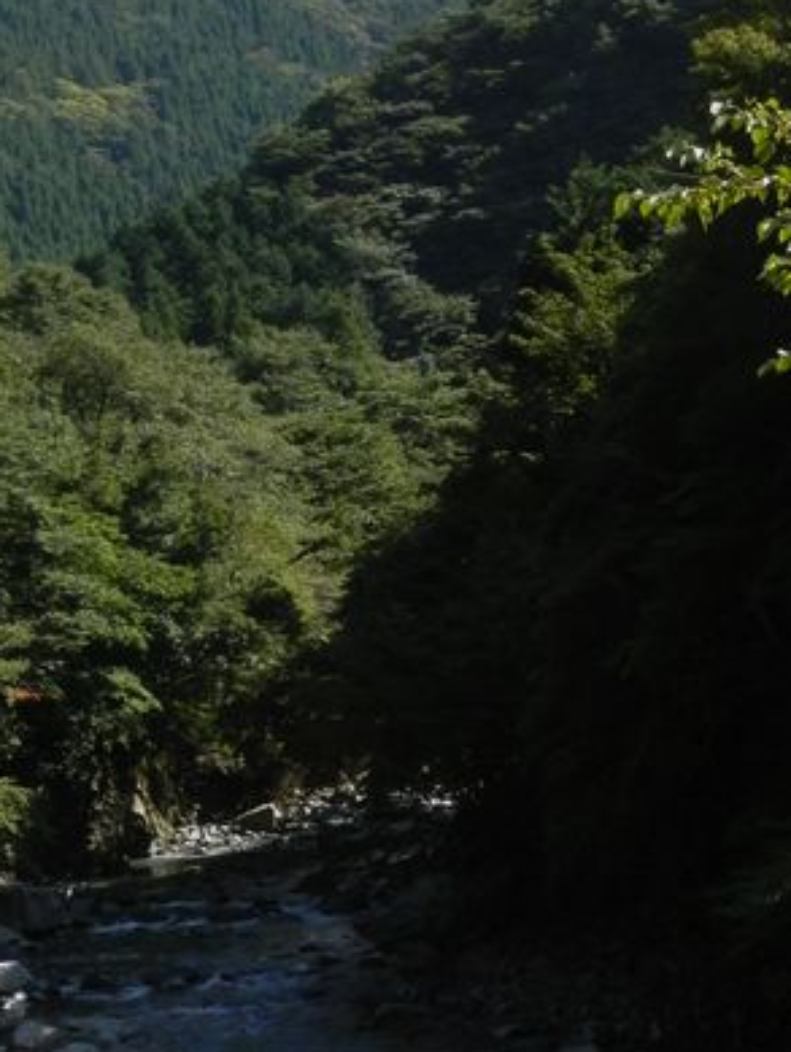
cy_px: 593
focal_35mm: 82
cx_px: 537
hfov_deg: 18.0
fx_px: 2496
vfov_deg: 23.8
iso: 80
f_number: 3.7
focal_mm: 7.3
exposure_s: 1/400
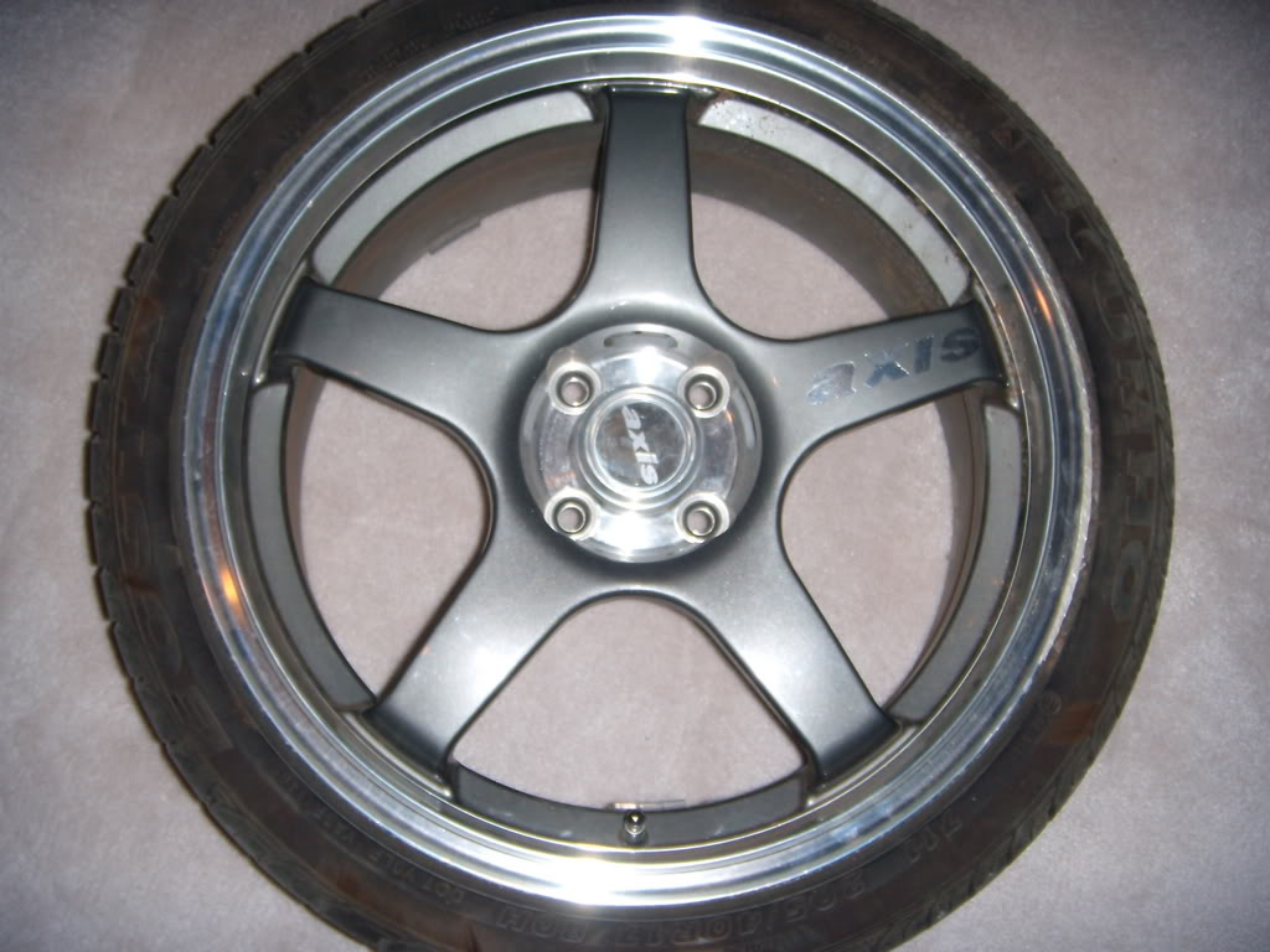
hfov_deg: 49.0
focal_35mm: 38
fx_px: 1394
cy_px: 476
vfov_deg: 37.7
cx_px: 635
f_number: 3.5
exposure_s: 1/60.2
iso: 64
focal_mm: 6.4
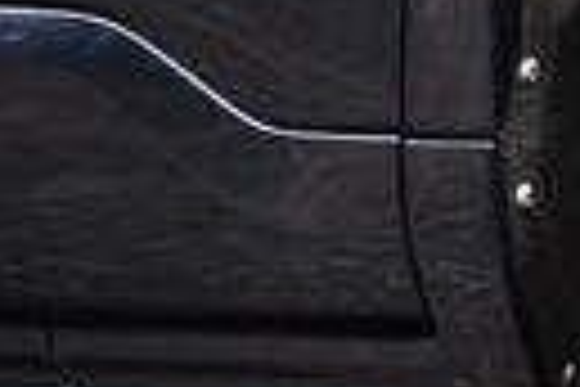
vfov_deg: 1.3
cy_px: 320
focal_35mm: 1043
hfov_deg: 2.0
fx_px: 16803
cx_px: 1389
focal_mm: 140
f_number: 4.8
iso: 800
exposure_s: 1/250
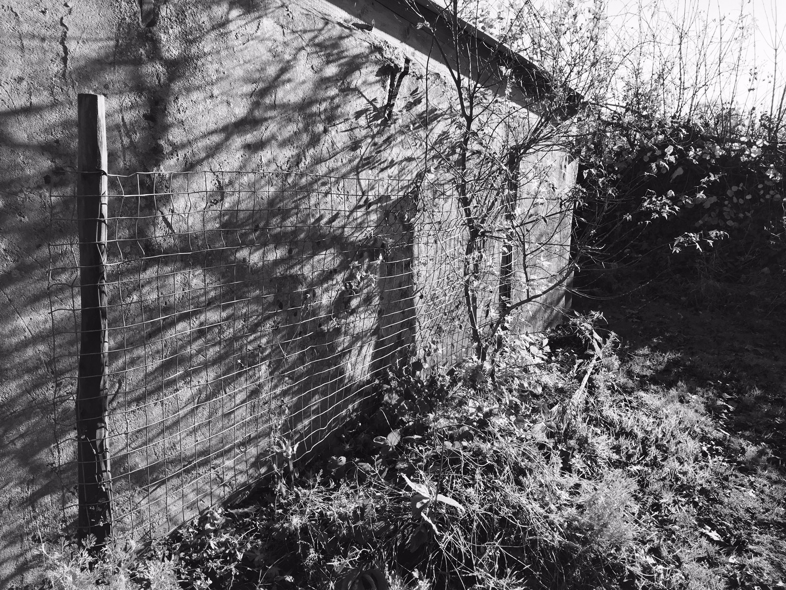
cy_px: 295
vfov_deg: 48.2
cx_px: 393
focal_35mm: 29
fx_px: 658
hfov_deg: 61.7
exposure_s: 1/638
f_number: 2.2
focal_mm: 4.15
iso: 32
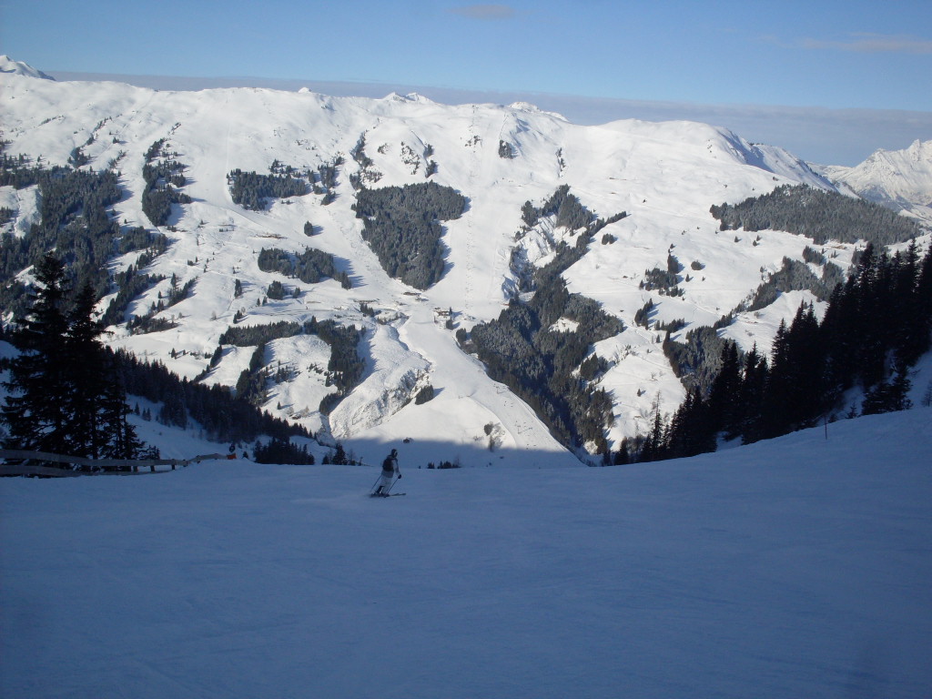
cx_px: 466
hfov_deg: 49.0
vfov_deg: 37.7
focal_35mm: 38
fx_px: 1023
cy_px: 350
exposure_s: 1/350
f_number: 8.4
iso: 80
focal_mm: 6.3
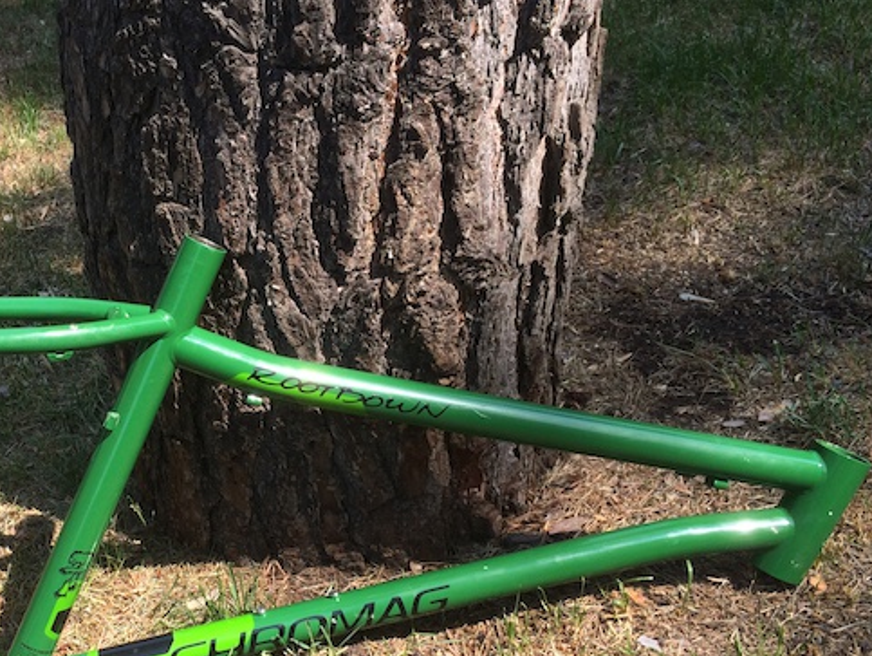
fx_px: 1210
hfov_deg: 38.3
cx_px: 190
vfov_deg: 29.9
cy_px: 481
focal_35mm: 48
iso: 32
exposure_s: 1/684
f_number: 2.2
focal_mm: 4.15
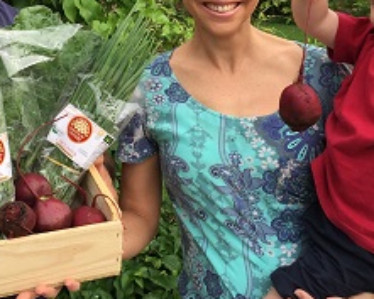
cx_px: 129
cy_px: 90
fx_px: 709
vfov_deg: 23.7
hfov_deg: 29.4
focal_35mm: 64
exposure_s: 1/682
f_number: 2.2
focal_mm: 4.15
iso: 32
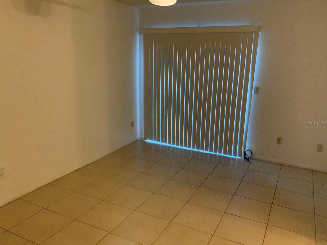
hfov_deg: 61.7
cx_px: 164
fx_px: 274
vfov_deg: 48.2
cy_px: 122
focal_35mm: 29
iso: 250
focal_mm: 3
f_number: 1.8
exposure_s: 1/60
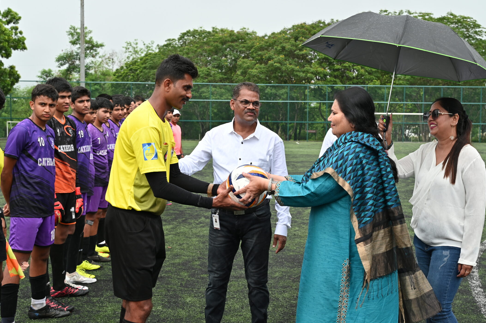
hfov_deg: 43.5
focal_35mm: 45
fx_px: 607
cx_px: 281
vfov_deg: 29.8
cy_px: 161
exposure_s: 1/250
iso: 200
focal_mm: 37
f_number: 7.1
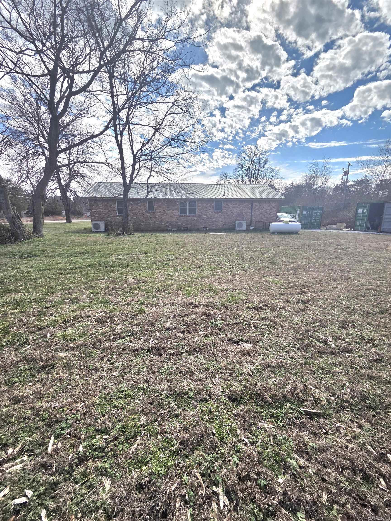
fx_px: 196
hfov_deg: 89.9
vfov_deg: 106.2
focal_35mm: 13
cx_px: 196
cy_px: 260
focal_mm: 2.2
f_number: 2.2
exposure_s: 1/5000
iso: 50
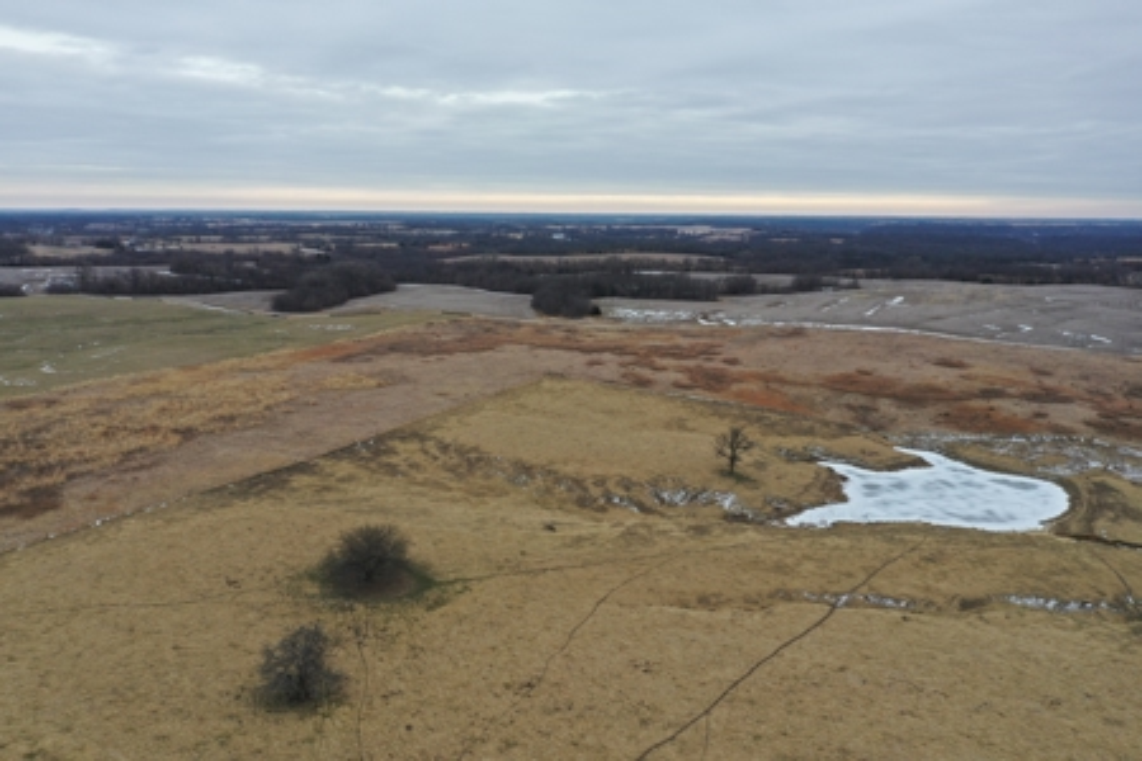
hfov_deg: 65.5
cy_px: 380
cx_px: 571
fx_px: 888
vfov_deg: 46.4
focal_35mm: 28
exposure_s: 1/320
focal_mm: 10.26
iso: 100
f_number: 5
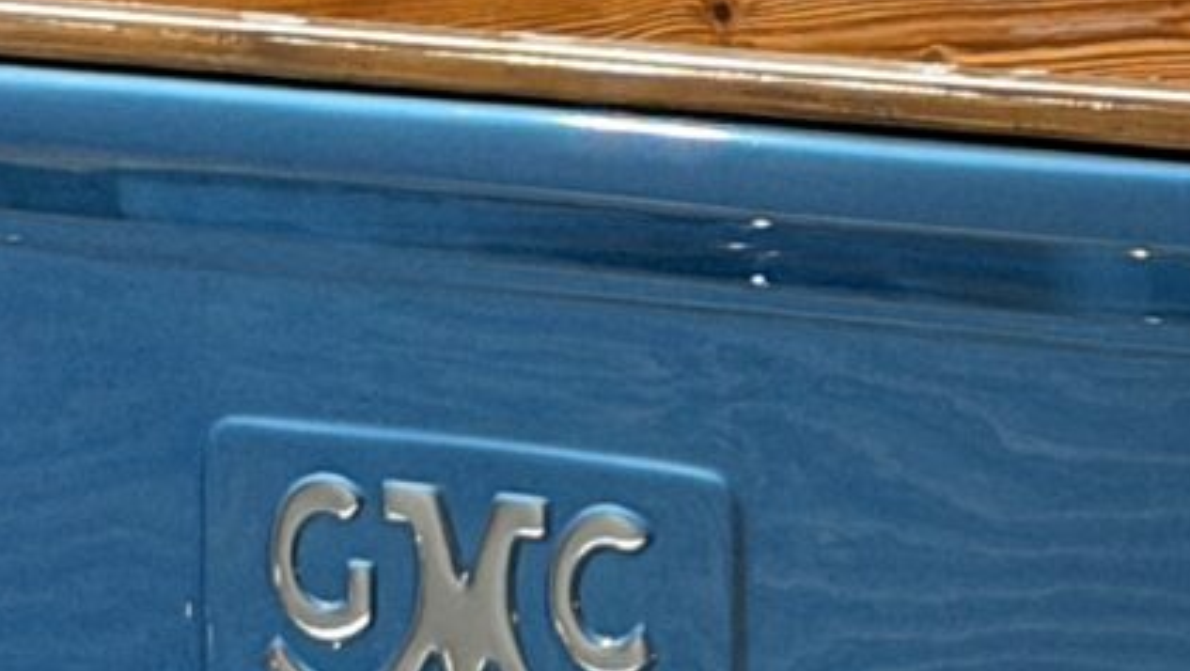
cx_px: 2363
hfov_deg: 6.6
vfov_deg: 3.8
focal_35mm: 317
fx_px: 10009
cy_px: 406
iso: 200
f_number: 1.78
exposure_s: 1/33
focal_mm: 6.76
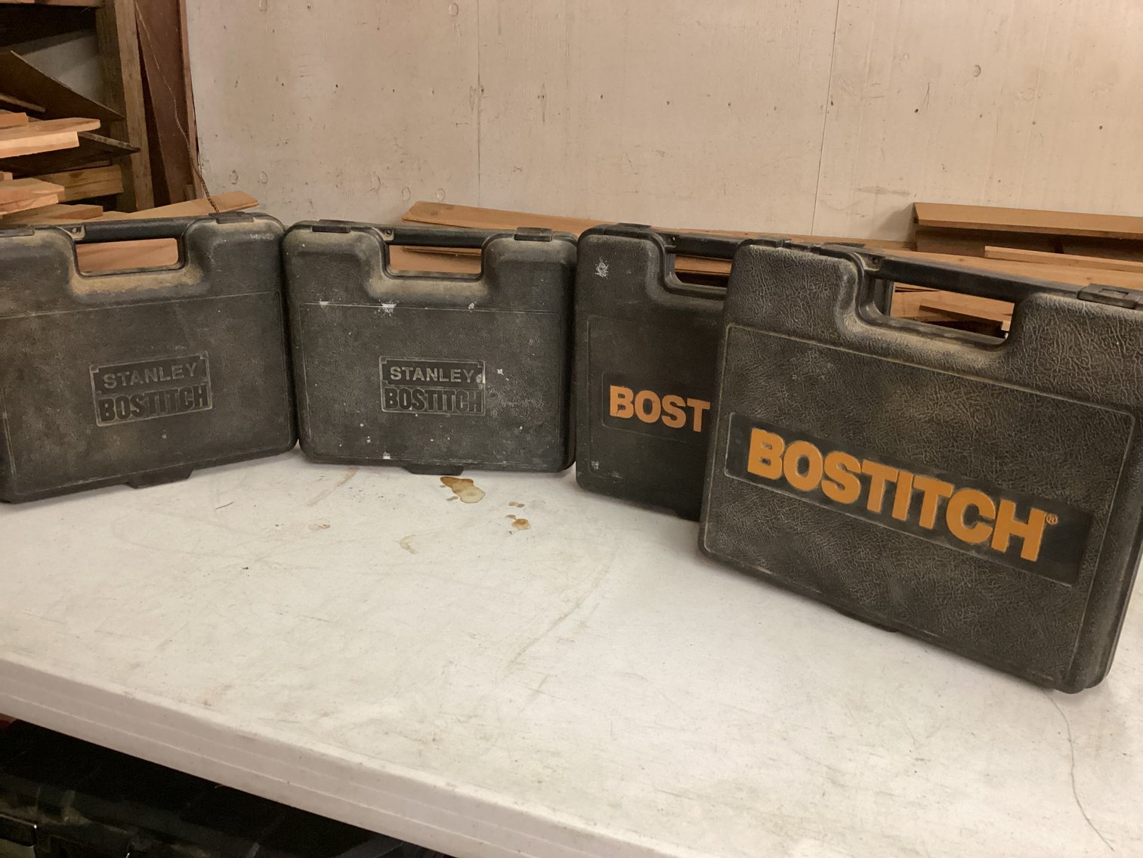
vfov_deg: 45.4
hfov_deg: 58.3
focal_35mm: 31
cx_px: 572
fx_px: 1024
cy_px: 429
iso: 400
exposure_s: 1/40
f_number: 2.4
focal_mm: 3.3
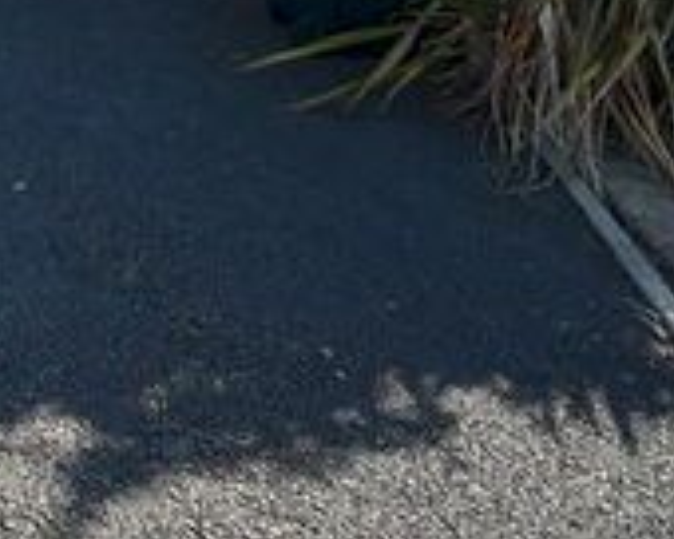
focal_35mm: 58
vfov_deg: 23.0
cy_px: -180
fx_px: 1157
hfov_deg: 21.4
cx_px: -535
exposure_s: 1/125
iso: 100
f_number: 5.6
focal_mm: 10
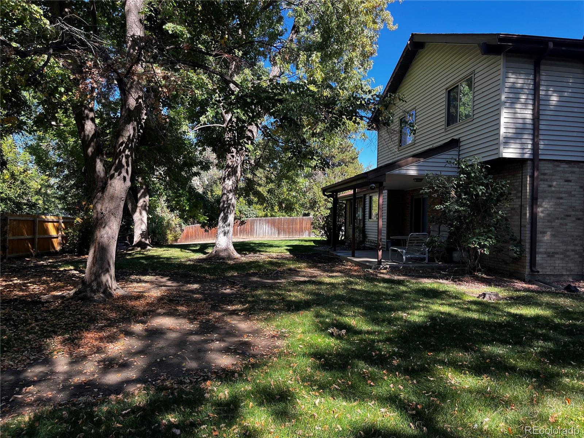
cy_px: 219
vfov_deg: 53.1
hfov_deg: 67.3
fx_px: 439
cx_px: 292
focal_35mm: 26
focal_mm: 5.1
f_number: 1.6
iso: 50
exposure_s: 1/415
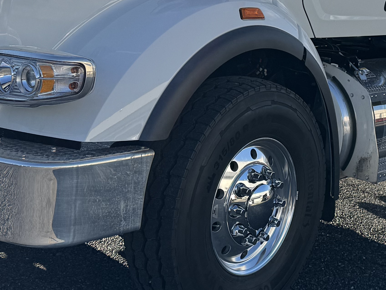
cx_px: 279
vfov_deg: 17.8
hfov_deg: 23.9
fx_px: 903
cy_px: -1
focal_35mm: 81
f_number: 1.78
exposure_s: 1/4310
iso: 80
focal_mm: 6.76
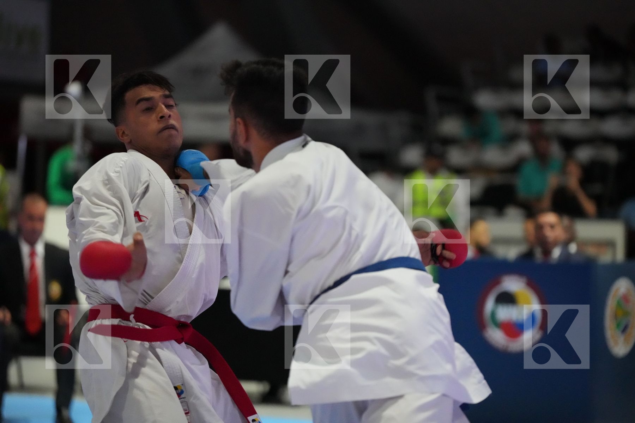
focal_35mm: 135
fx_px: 2381
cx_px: 318
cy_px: 212
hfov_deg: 15.2
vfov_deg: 10.2
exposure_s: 1/800
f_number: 2.8
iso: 12800
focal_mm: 135
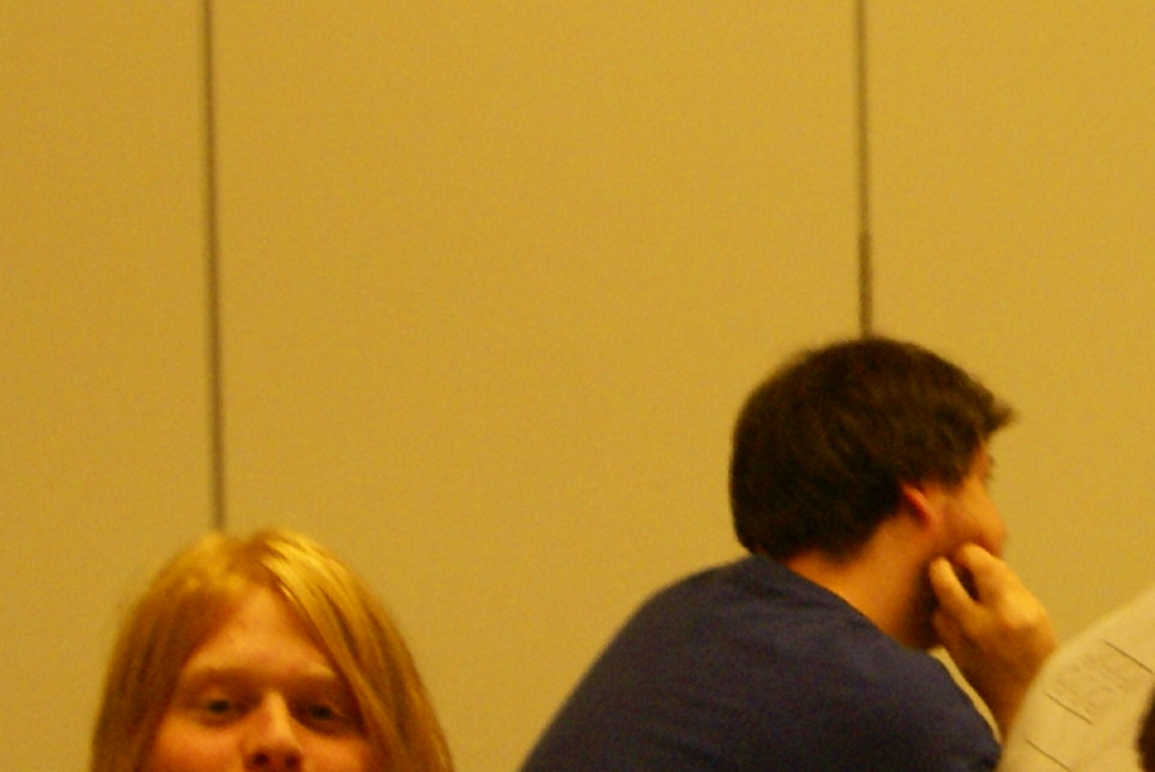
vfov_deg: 8.1
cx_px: 1279
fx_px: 5425
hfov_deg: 12.0
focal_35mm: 169
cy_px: 213
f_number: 4
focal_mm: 28
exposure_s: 1/15
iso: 400
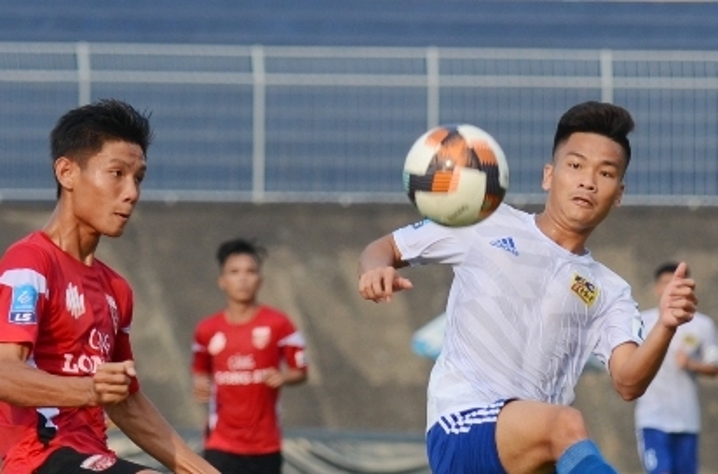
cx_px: 359
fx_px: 3877
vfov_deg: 7.0
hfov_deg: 10.6
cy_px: 237
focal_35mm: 195
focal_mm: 130
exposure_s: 1/1000
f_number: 4
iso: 125
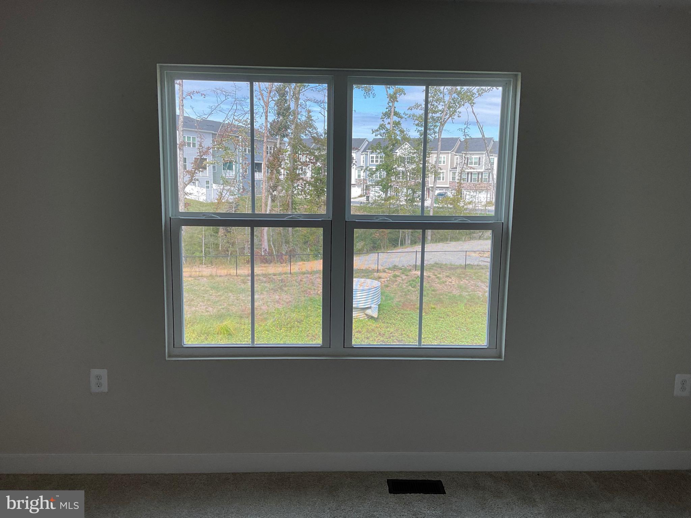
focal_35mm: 29
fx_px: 579
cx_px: 346
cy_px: 259
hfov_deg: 61.7
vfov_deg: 48.2
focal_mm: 3
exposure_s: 1/177
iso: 16
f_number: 1.8
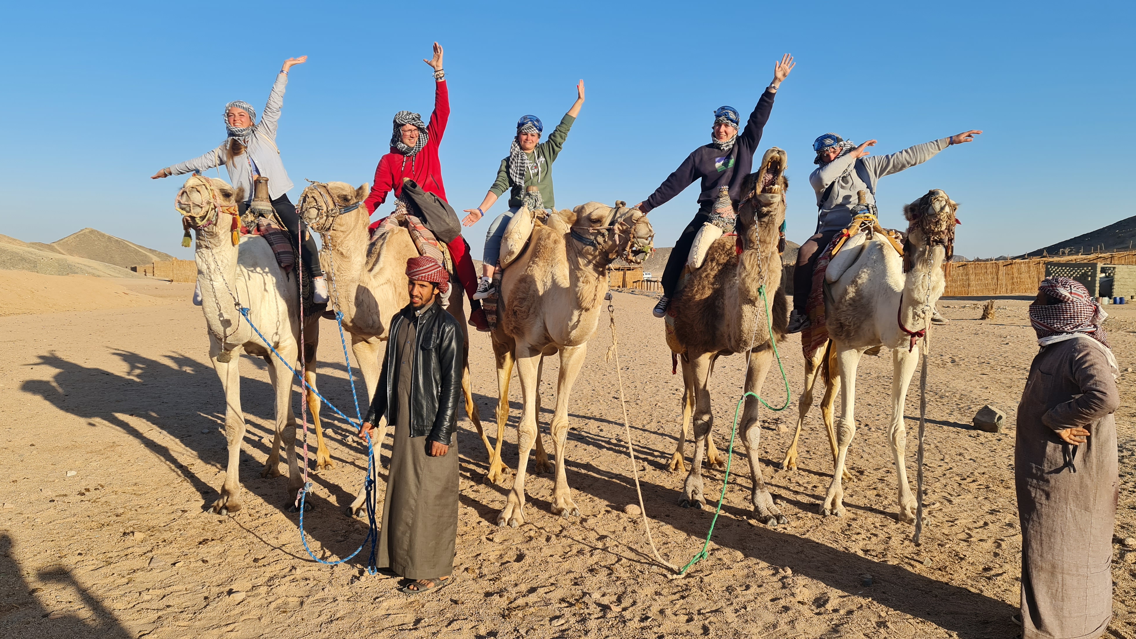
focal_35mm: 28
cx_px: 558
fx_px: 843
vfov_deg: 41.5
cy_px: 335
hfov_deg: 67.9
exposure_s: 1/908
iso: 50
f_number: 1.8
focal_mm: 7
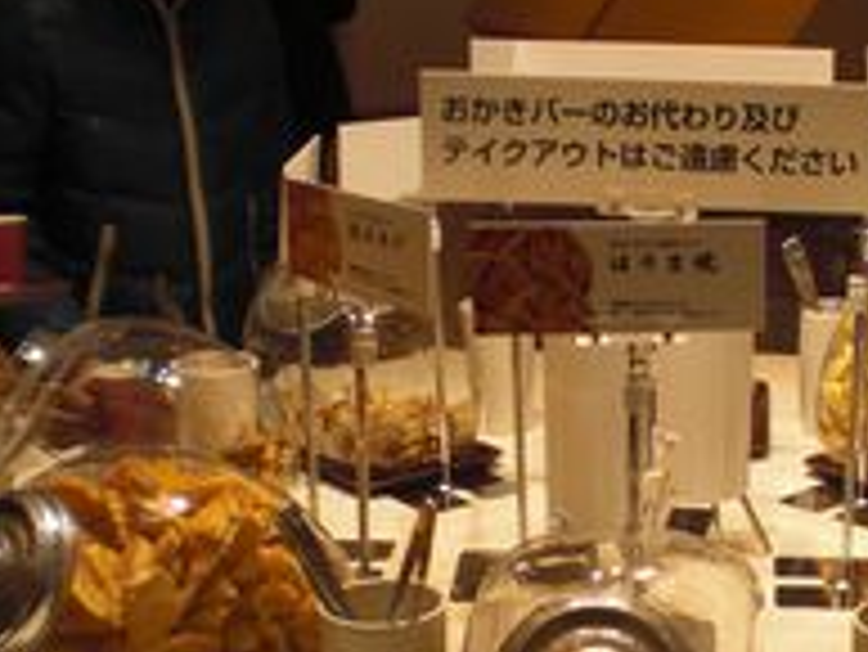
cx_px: 659
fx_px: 1706
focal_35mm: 68
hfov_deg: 28.1
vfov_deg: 21.3
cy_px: 555
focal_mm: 6.3
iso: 64
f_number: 3.1
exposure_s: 1/200
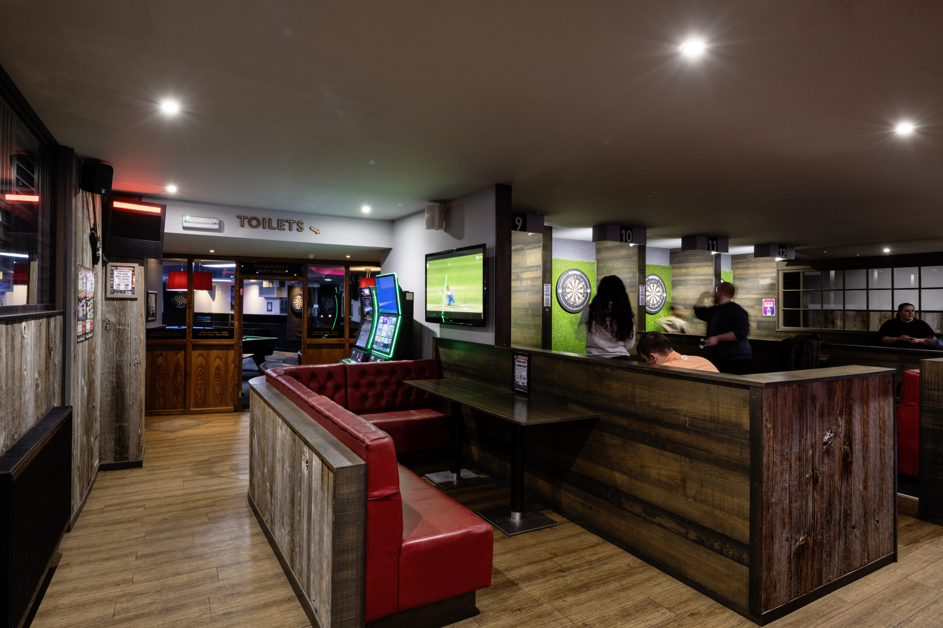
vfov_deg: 64.5
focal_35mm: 19
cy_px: 314
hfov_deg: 86.9
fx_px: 498
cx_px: 472
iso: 200
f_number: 9
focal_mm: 19
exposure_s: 1/1.67
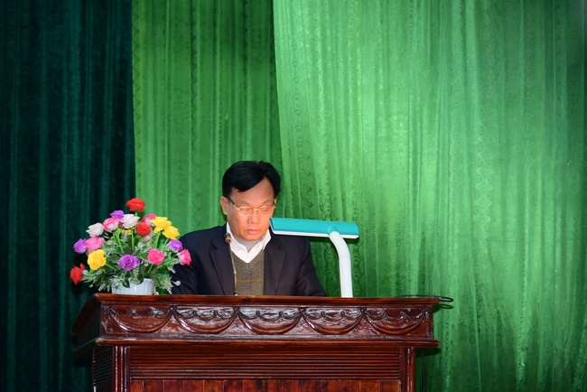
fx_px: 1957
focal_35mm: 120
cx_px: 294
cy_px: 196
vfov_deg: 11.4
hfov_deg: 17.1
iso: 640
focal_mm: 120
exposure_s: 1/40
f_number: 4
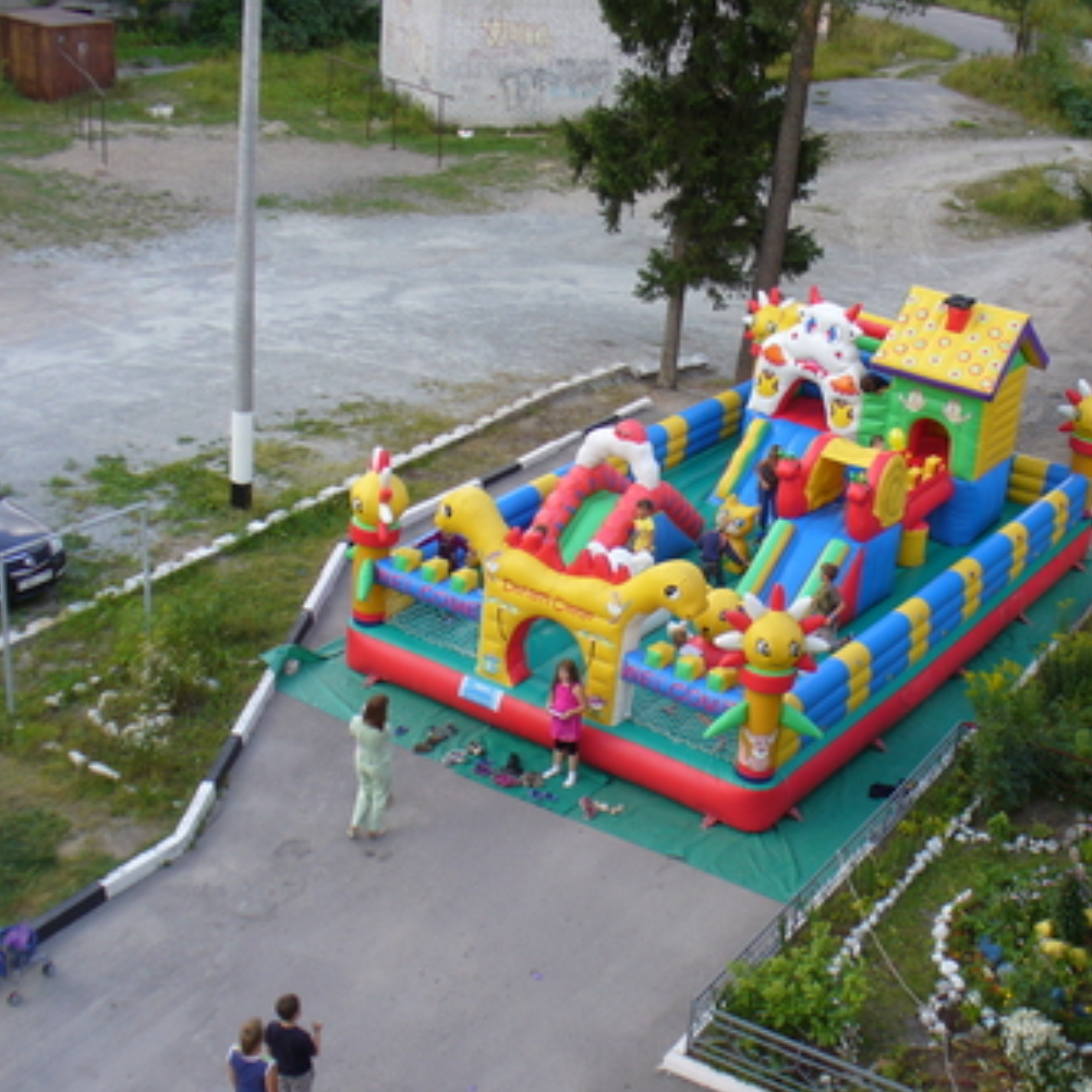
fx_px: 1785
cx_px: 683
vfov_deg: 34.0
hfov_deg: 33.9
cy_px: 543
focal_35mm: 50
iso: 80
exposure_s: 1/250
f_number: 2.9
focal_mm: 7
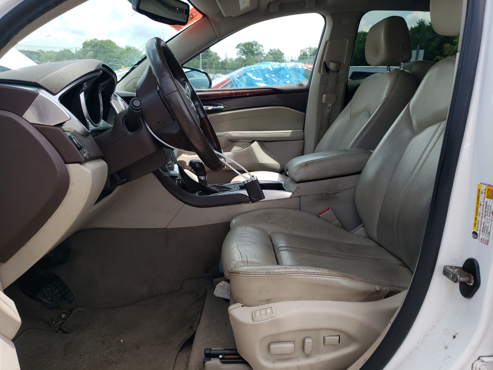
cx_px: 246
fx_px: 370
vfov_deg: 53.1
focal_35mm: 26
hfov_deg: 67.3
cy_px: 185
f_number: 1.5
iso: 50
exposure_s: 1/909
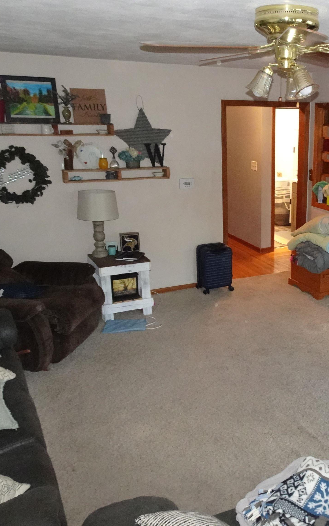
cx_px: 283
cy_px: 263
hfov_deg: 35.5
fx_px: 488
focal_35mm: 34
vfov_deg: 56.7
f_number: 3.5
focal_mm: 4.25
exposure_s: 1/30
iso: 1000
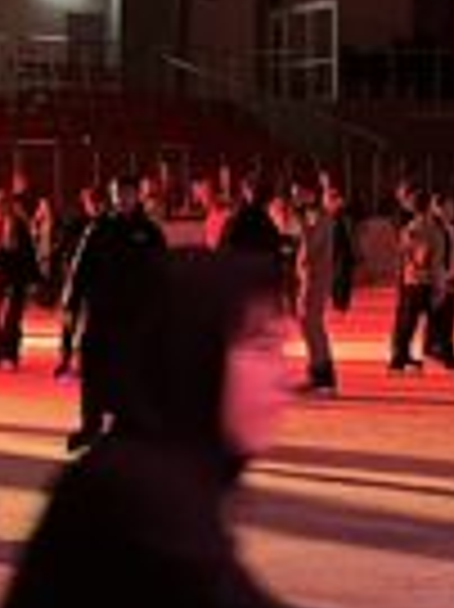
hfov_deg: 10.0
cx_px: 342
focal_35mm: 148
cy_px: 333
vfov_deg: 13.4
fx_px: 2592
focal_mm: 5.1
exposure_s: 1/33
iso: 500
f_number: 1.6
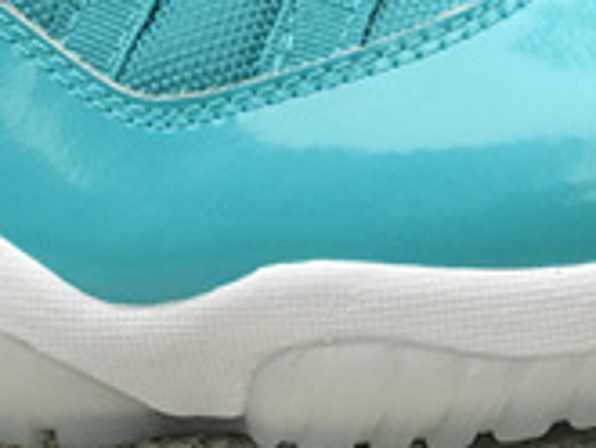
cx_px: 321
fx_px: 4411
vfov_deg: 5.7
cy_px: -352
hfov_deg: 7.7
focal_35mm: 256
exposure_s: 1/100
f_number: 2.8
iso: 32
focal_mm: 6.6
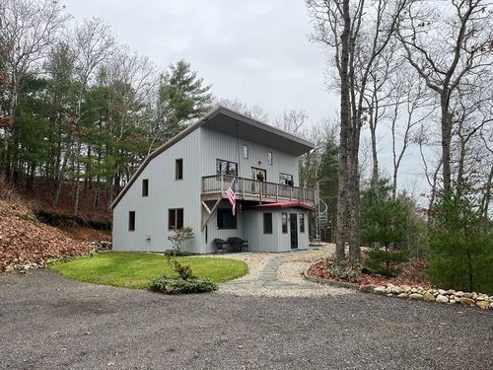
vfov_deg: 53.1
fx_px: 370
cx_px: 246
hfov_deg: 67.3
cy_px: 185
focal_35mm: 26
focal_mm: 5.1
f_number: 1.6
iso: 50
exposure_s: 1/122
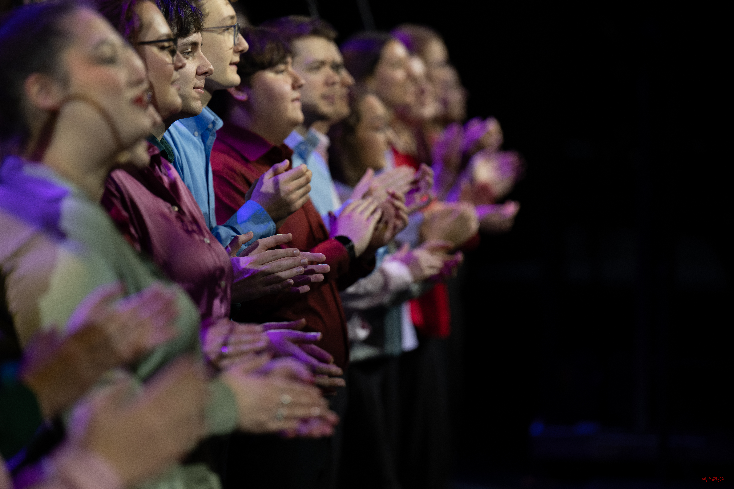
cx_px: 367
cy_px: 244
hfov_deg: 10.3
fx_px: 4077
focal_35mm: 200
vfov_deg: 6.9
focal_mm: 200
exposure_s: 1/200
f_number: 3.5
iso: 1000
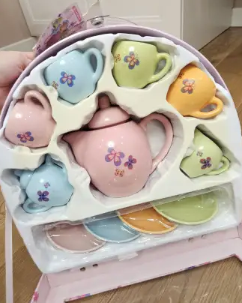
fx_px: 224
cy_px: 151
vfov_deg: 68.1
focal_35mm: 25
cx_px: 118
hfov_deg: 56.8
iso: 500
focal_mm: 5.4
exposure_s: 1/120
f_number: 1.8
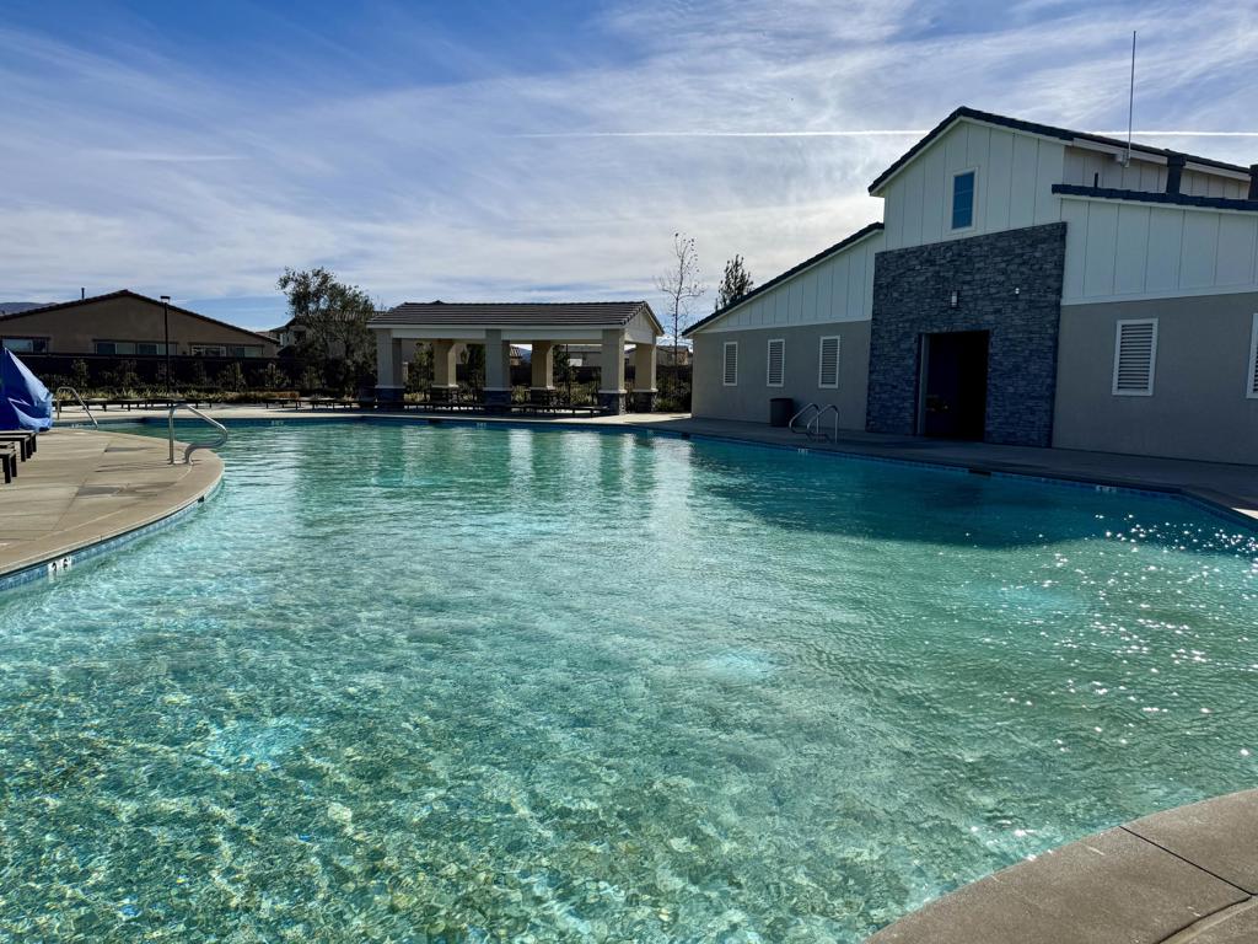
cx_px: 629
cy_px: 472
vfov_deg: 56.8
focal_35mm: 24
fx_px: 872
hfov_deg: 71.6
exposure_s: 1/12346
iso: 80
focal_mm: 6.76
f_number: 1.78
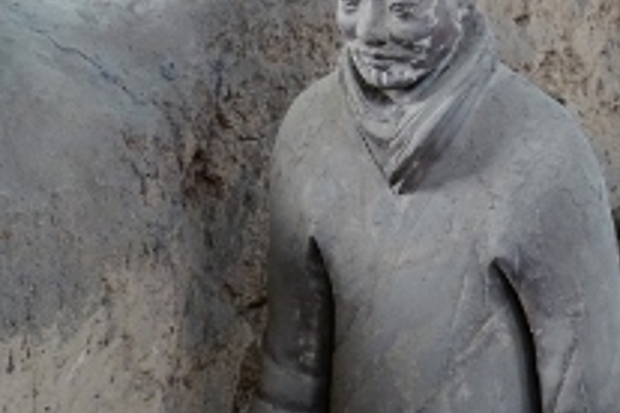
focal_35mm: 392
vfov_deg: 3.5
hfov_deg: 5.3
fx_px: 6750
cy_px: 58
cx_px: 569
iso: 3200
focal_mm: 135
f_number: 5.6
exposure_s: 1/60
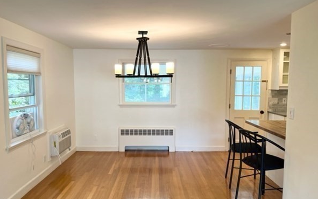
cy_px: 107
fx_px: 243
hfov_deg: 66.5
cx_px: 160
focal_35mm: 28
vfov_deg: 44.5
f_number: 1.6
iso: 80
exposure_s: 1/120
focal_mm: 5.1
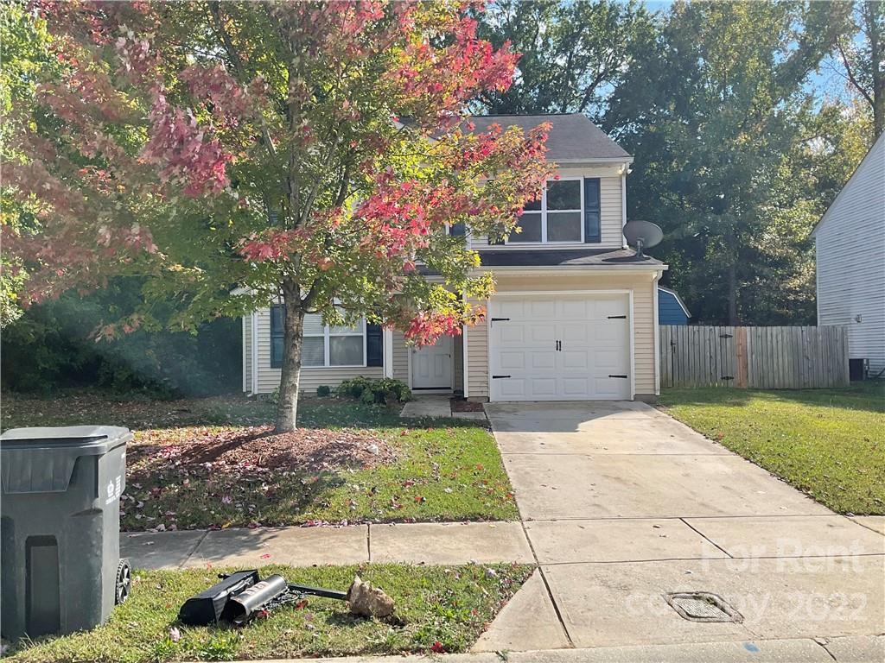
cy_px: 332
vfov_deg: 48.2
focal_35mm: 29
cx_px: 442
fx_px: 741
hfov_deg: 61.7
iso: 16
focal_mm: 3
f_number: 1.8
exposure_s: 1/1144
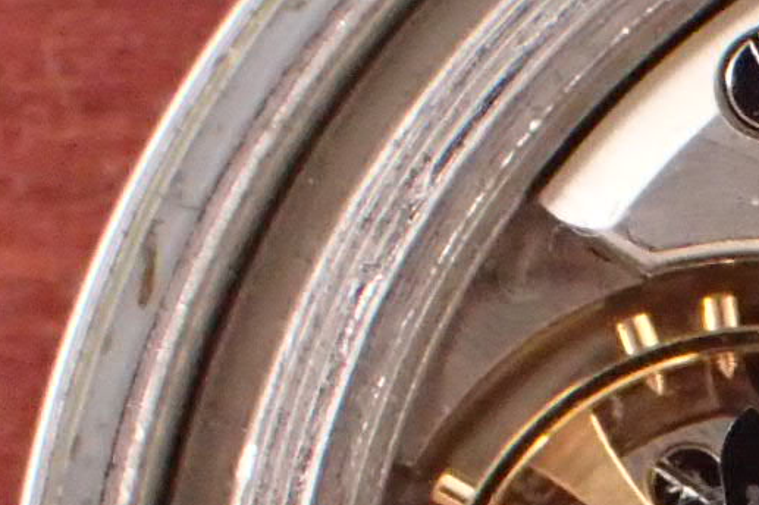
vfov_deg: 4.8
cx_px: 1274
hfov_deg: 7.1
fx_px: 6026
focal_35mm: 286
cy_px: 727
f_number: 5.6
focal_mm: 13.47
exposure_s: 1/13
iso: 1600
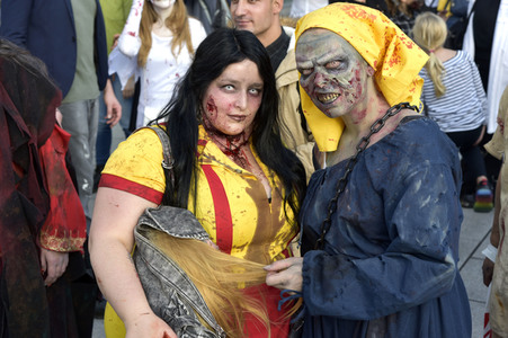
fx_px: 931
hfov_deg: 30.5
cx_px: 254
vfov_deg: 20.6
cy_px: 169
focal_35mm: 66
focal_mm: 66
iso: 400
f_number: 7.1
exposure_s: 1/200
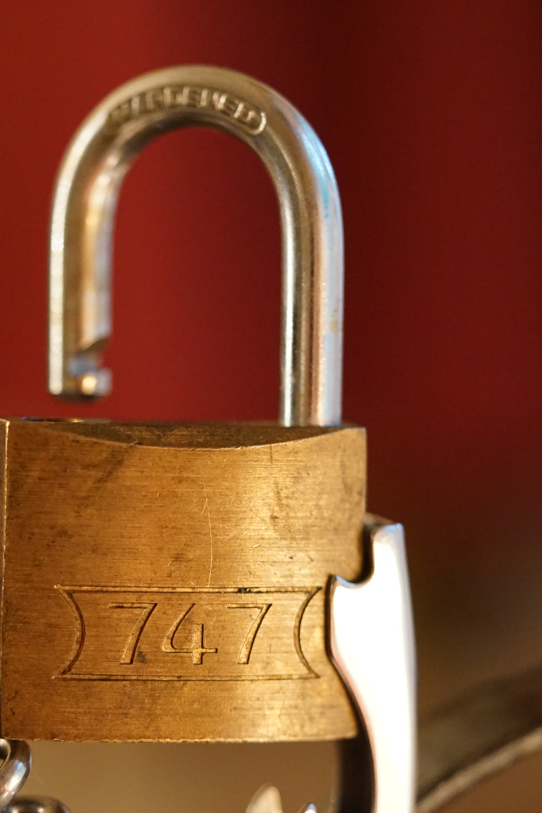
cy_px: 407
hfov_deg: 10.1
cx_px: 138
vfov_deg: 15.1
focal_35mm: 136
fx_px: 3071
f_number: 2.8
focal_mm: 90
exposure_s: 1/80
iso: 6400
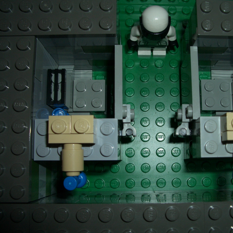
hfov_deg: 39.6
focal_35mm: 42
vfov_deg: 40.0
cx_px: 153
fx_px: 320
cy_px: 117
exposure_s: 1/60
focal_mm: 5.8
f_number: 4.3
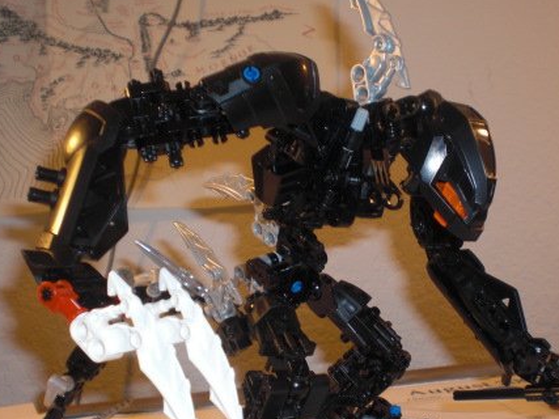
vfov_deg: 25.6
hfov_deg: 33.6
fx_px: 920
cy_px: 266
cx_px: 359
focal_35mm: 57
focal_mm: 6.3
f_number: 3.1
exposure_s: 1/60
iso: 100
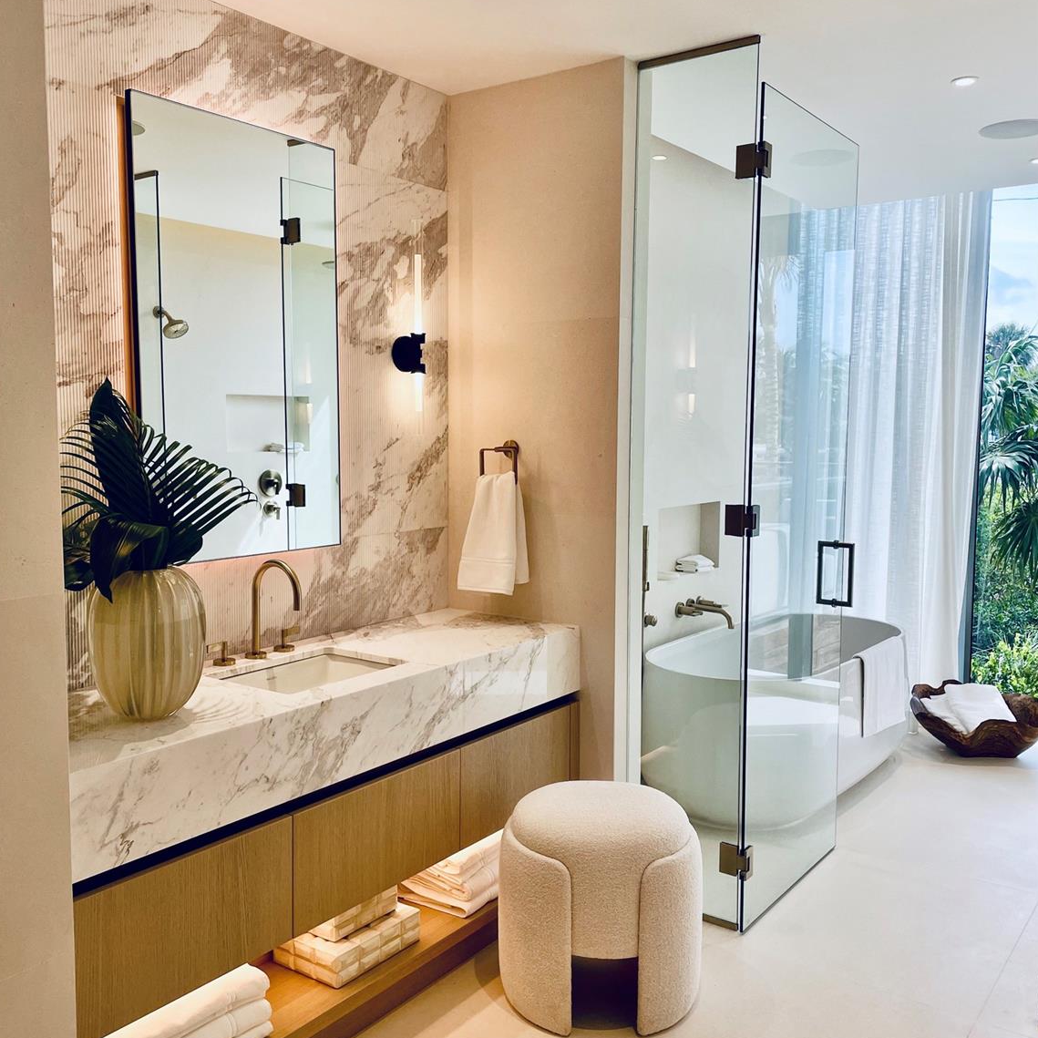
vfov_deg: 52.5
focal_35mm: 31
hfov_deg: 52.5
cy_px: 527
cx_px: 518
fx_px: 1052
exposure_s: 1/362
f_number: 1.6
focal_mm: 4.2
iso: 32
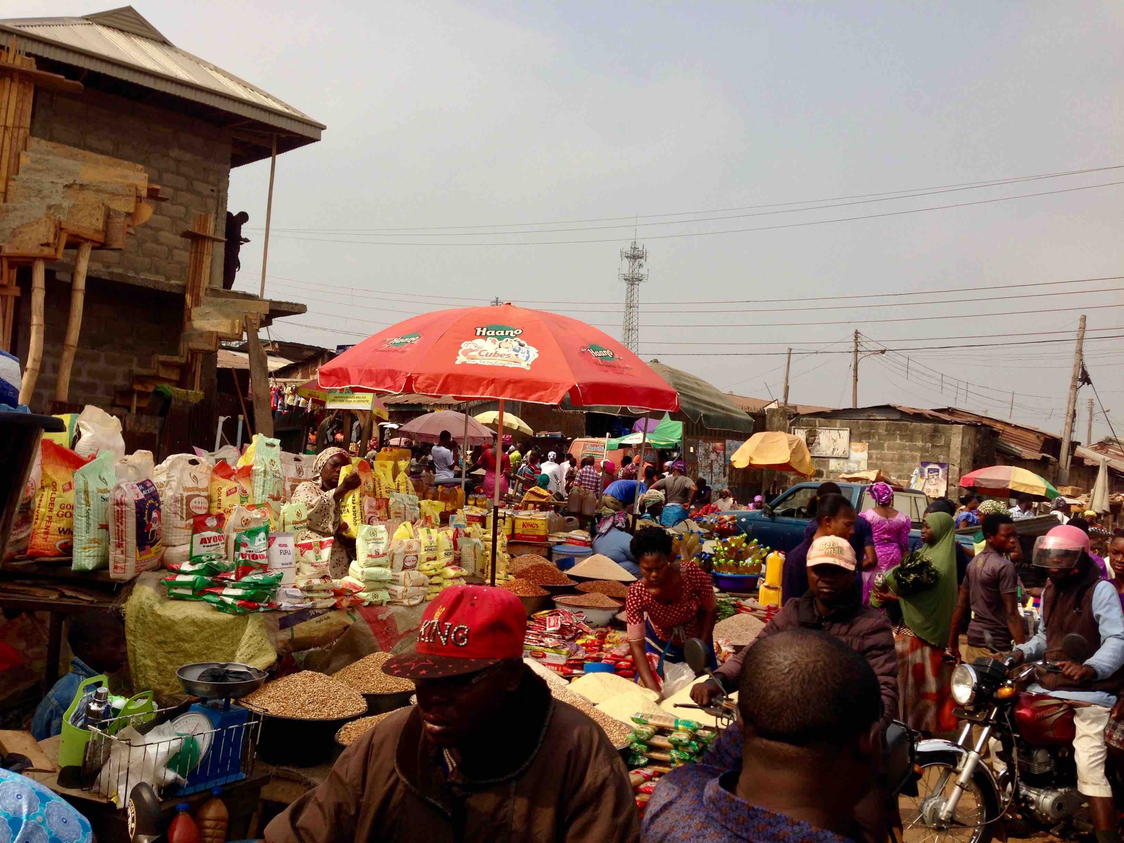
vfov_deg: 42.9
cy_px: 422
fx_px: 1072
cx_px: 562
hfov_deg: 55.4
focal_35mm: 33
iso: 50
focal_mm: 4.12
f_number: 2.4
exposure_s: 1/1261
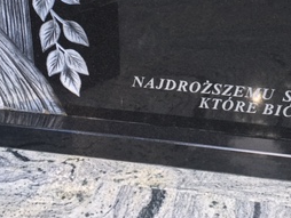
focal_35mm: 73
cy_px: -31
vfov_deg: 19.2
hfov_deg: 26.1
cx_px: 235
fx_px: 614
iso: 25
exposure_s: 1/100
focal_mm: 4.15
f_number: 2.2
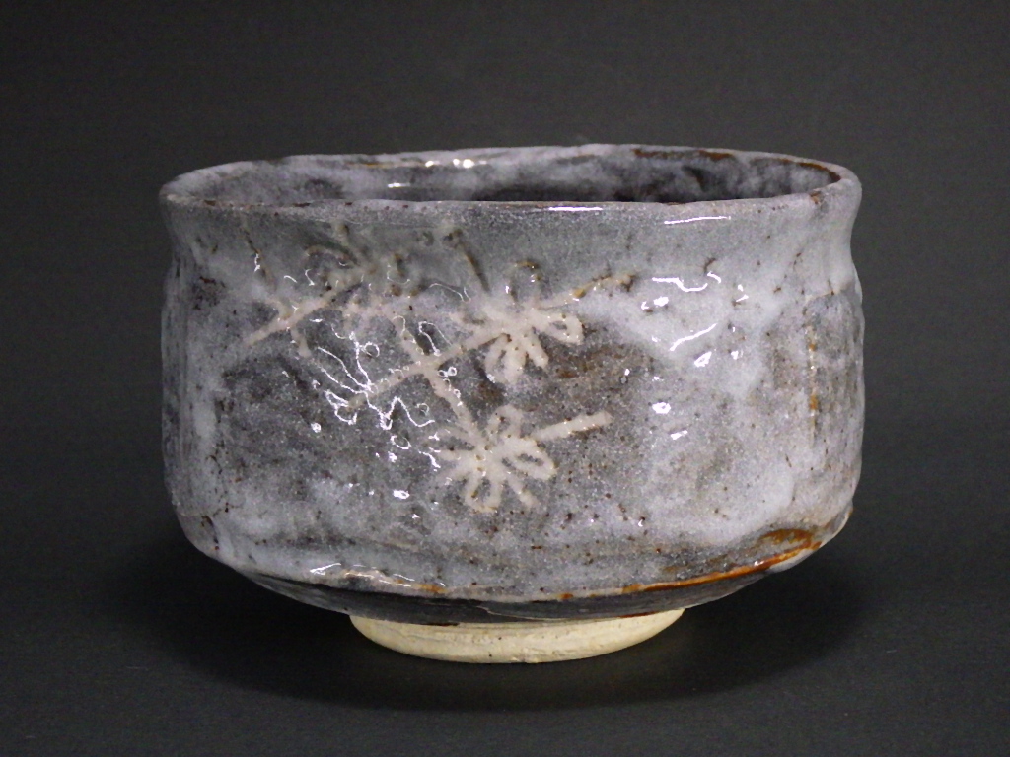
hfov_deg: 25.3
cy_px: 378
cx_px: 505
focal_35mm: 77
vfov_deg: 19.1
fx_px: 2247
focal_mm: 13.7
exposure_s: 1/30
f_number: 4.8
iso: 400
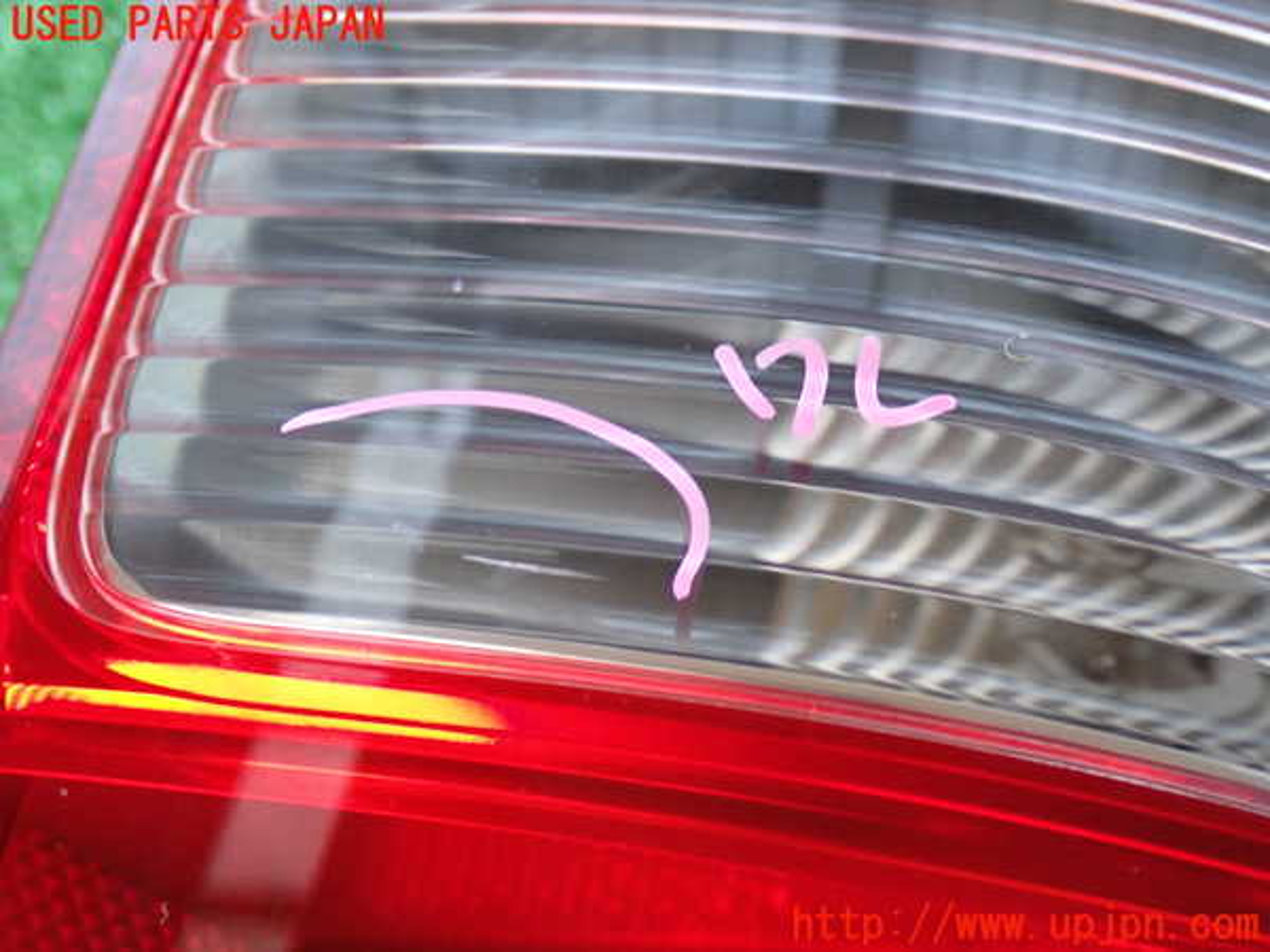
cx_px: 635
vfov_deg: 29.1
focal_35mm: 50
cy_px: 476
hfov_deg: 38.2
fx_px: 1834
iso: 640
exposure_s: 1/50
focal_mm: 9.01
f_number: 3.2
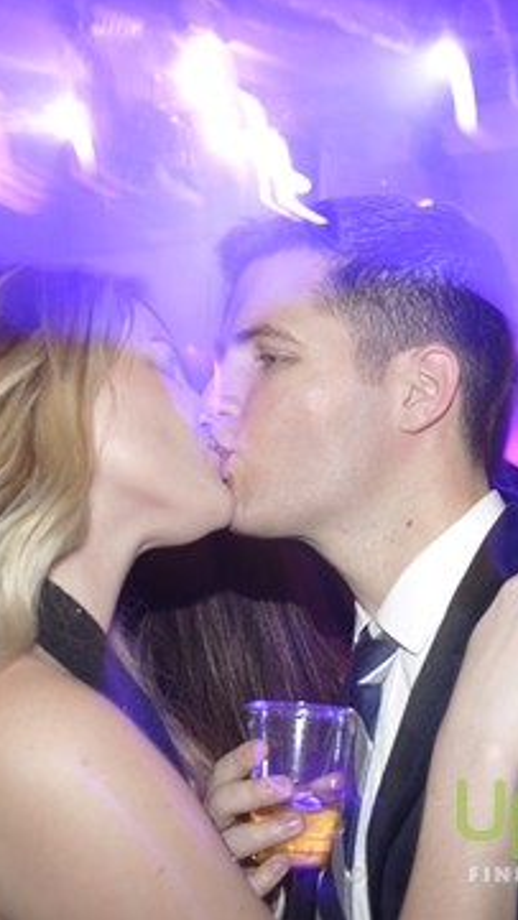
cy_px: 457
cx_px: 367
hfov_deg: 20.0
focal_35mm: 60
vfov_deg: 35.0
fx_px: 1460
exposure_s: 1/2
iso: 400
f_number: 5
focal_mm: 25
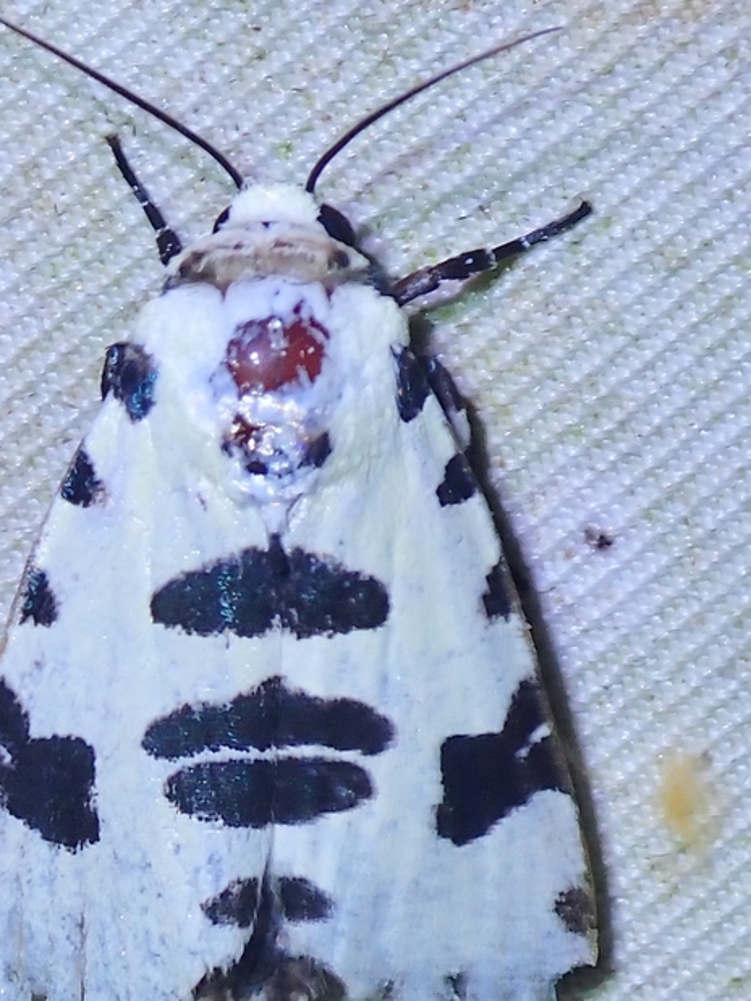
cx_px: 282
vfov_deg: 14.1
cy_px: 563
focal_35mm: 140
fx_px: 4051
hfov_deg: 10.6
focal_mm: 18
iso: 160
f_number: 6.3
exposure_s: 1/400
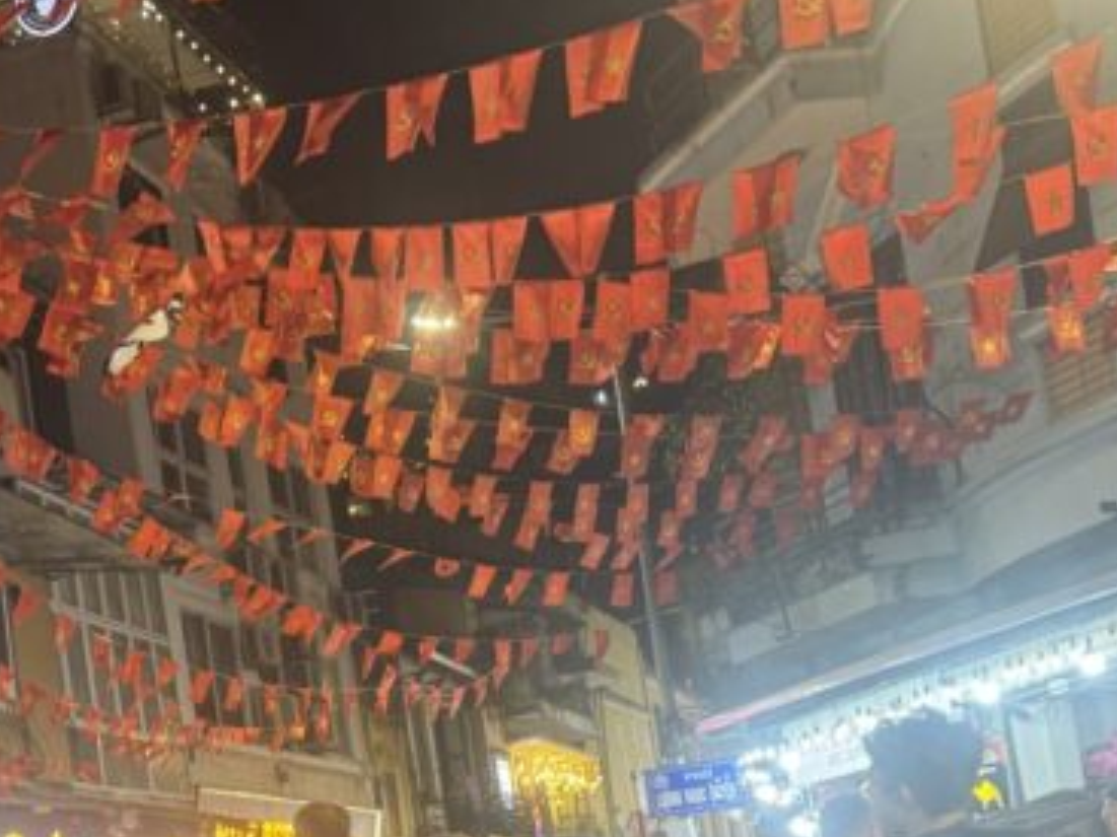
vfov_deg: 20.7
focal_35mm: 67
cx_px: 265
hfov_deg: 28.5
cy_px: 947
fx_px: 2161
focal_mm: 6.76
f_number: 1.78
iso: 200
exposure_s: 1/50
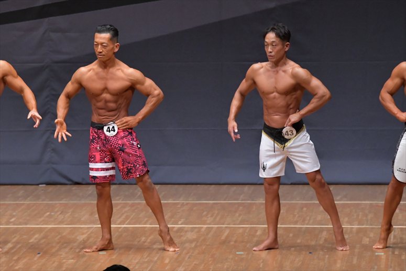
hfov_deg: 7.2
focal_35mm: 285
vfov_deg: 4.8
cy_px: 136
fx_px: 3213
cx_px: 203
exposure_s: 1/400
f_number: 5.6
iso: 6400
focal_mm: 190
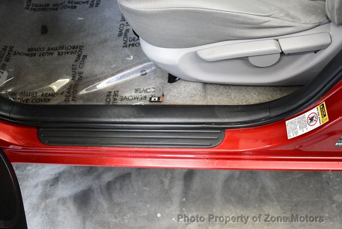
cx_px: 171
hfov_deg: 53.1
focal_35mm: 36
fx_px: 342
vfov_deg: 36.9
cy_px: 114
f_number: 3.5
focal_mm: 18
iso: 2800
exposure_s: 1/125
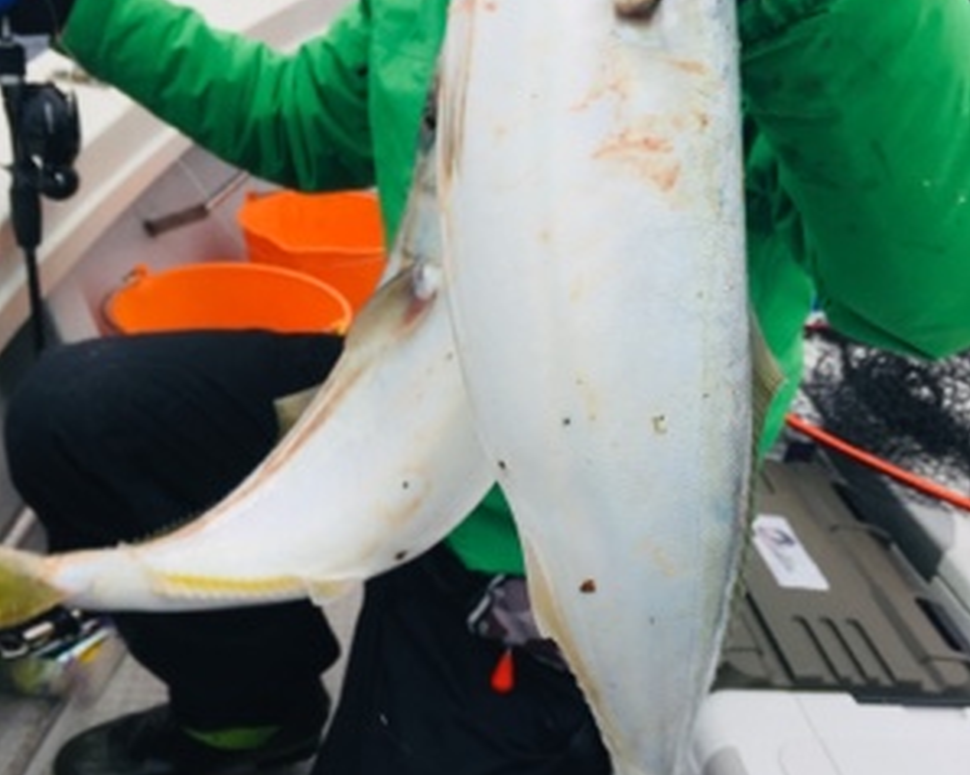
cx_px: 485
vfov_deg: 39.1
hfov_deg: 48.0
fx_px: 1090
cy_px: 394
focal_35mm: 38
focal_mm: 4.15
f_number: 2.2
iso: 25
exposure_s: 1/418
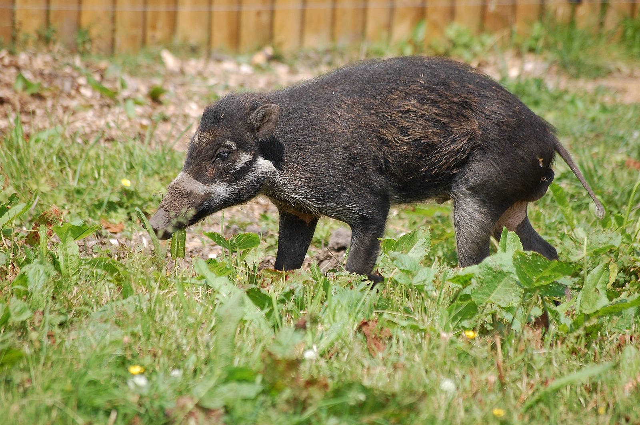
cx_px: 320
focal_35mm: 300
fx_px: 5329
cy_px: 212
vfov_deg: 4.6
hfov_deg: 6.9
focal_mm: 200
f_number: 5.6
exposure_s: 1/640
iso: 400
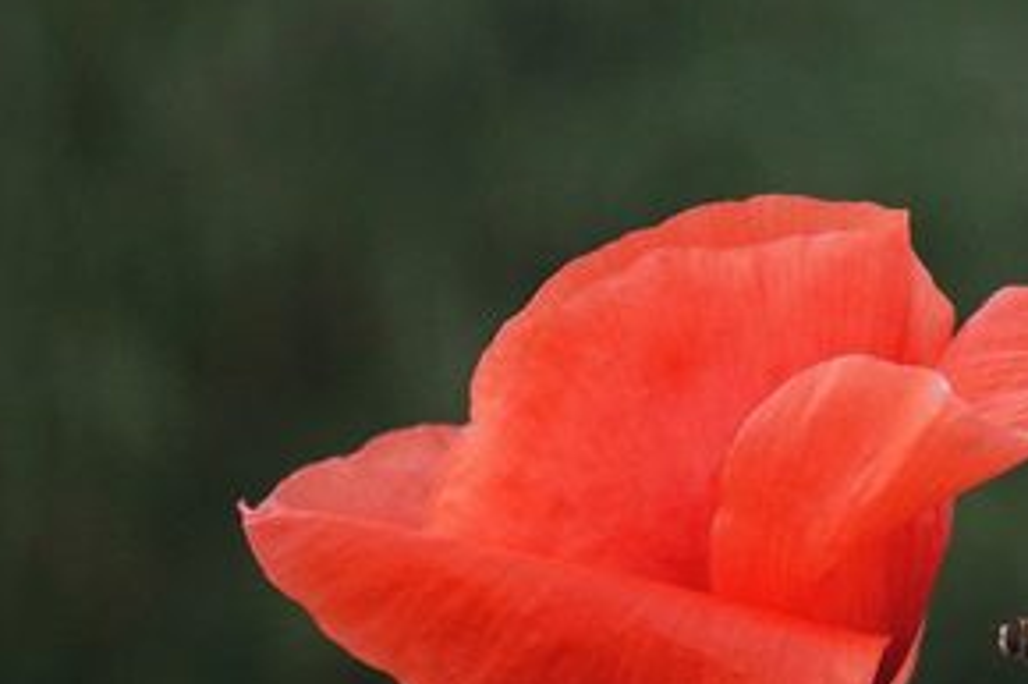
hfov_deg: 7.4
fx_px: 7962
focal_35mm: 279
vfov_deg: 4.9
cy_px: 618
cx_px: 1003
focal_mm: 90
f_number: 8
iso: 3200
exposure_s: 1/640
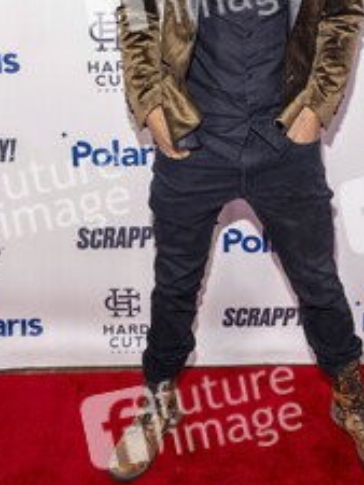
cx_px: 254
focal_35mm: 41
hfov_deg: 34.7
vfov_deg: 43.5
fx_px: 574
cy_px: 95
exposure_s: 1/200
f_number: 5
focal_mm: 24
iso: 800
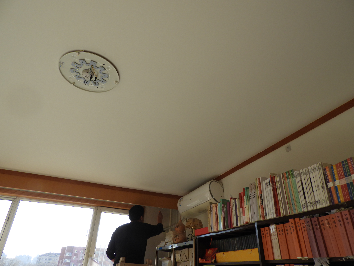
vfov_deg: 56.8
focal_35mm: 24
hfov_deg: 71.6
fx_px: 245
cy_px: 133
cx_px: 177
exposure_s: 1/320
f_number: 3.3
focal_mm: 4.3
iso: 100
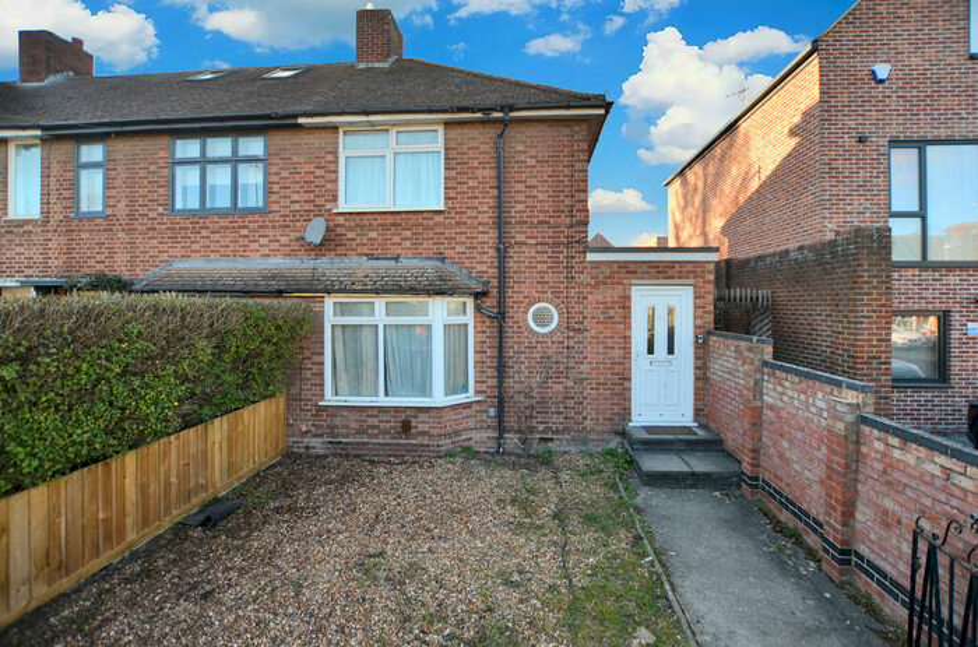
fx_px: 406
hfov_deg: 100.5
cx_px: 489
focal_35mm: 15
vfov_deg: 77.0
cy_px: 324
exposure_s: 1/500
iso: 100
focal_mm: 10
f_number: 3.5
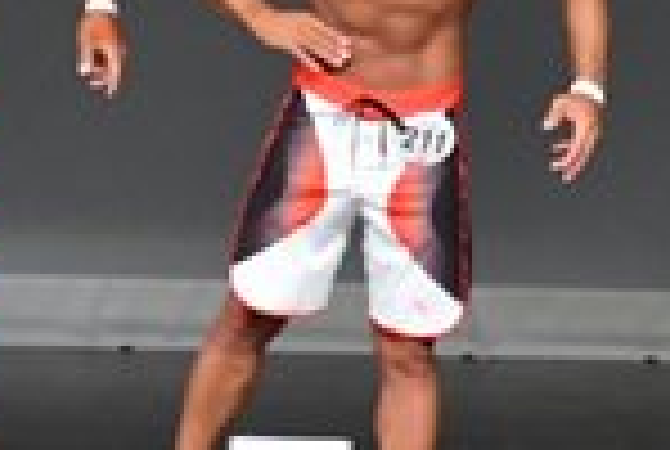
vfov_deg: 1.5
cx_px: -771
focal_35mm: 949
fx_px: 17697
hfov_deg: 2.2
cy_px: 63
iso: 5000
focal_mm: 122
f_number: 5.6
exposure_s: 1/400
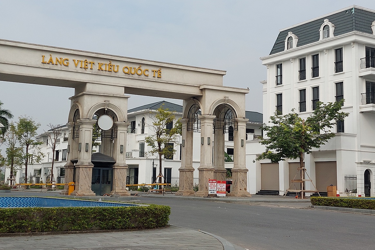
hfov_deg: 67.4
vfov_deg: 47.8
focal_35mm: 27
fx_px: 281
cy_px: 111
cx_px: 188
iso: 40
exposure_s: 1/1492
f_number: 1.8
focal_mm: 5.23
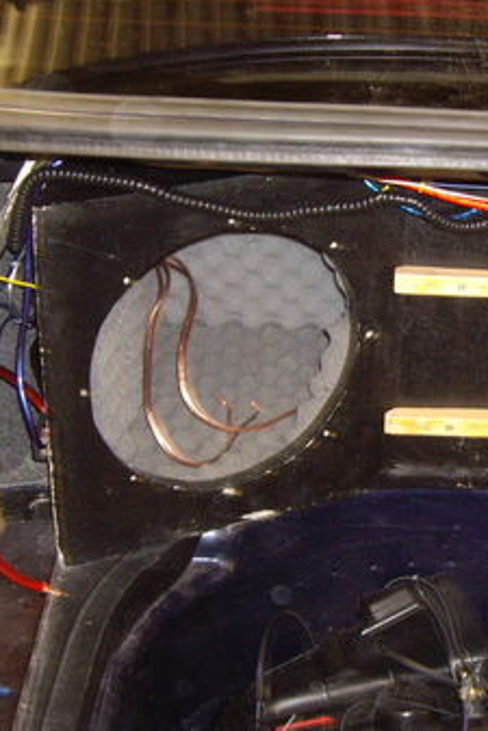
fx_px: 1523
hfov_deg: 17.9
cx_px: 434
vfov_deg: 27.0
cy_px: 384
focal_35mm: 75
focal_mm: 6.2
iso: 200
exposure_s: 1/15
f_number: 2.7
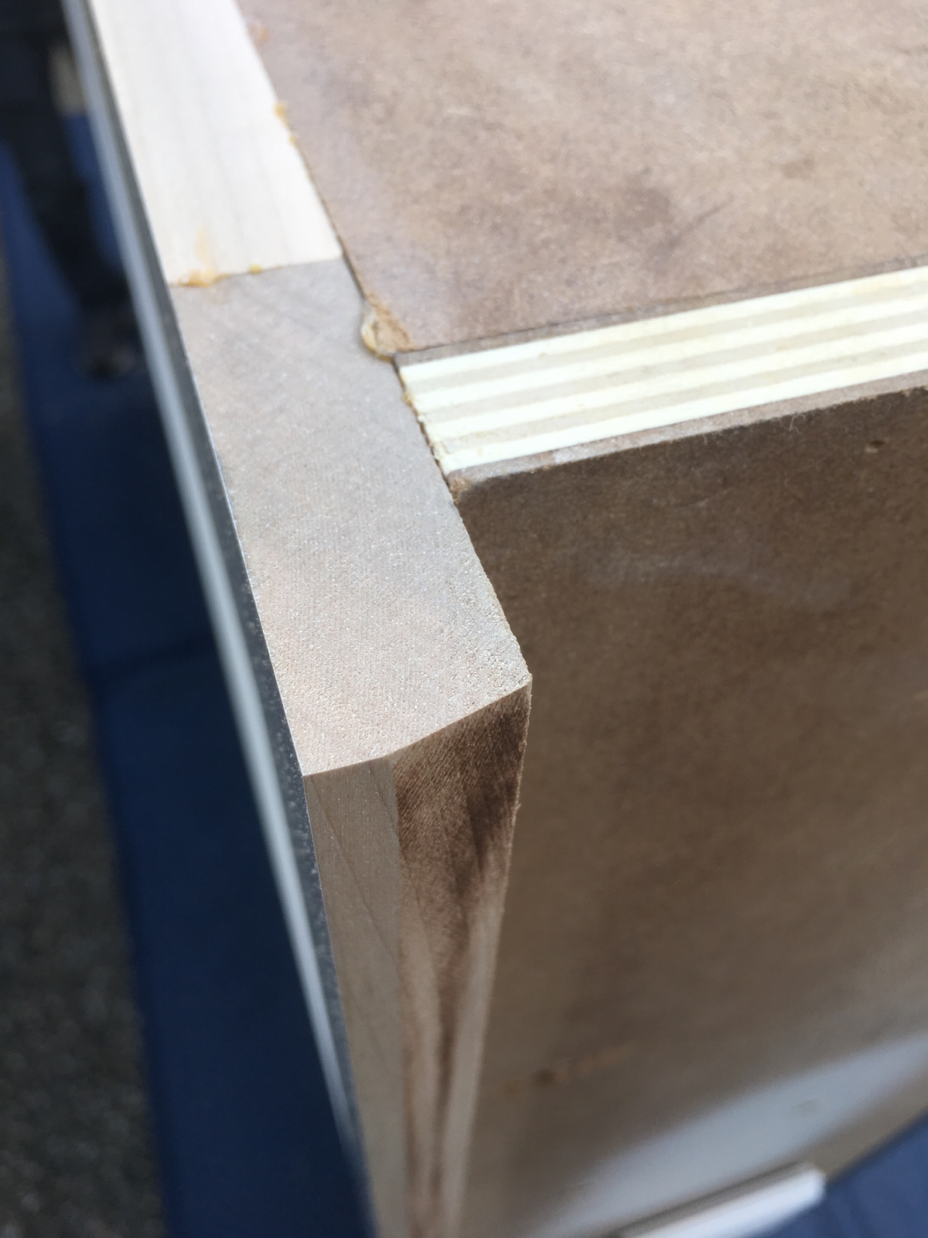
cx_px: 464
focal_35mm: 29
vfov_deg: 61.7
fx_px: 1037
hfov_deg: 48.2
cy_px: 619
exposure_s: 1/237
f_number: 2.2
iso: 25
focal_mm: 4.15
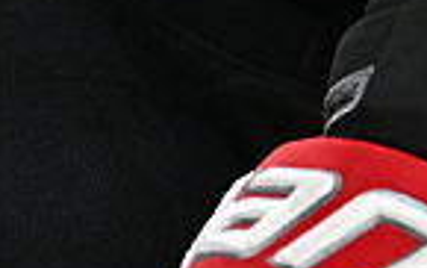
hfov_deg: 0.7
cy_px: -287
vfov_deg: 0.5
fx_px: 33519
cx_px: 627
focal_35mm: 2877
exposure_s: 1/1250
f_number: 4.5
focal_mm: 400
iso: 5000
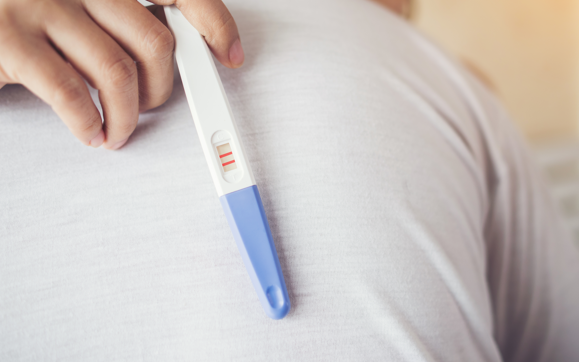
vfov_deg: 34.3
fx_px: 584
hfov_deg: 52.4
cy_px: 142
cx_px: 344
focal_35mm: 37
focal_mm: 28
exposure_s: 1/400
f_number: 2.2
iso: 400
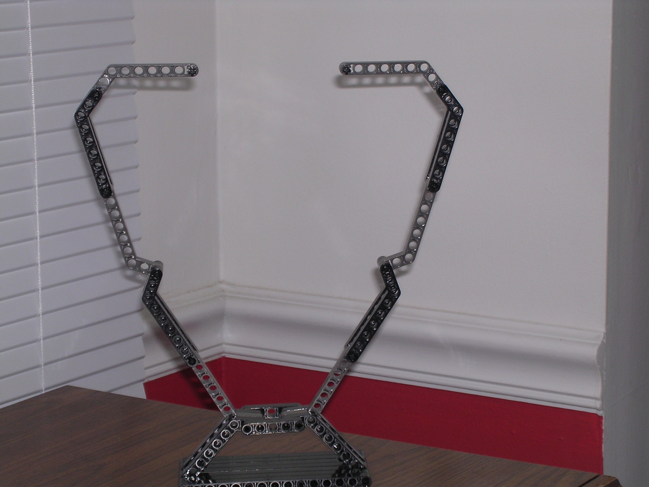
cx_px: 324
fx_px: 2156
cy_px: 244
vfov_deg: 12.9
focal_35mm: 115
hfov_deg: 17.1
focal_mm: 17.4
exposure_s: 1/60.1
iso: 100
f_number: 4.9
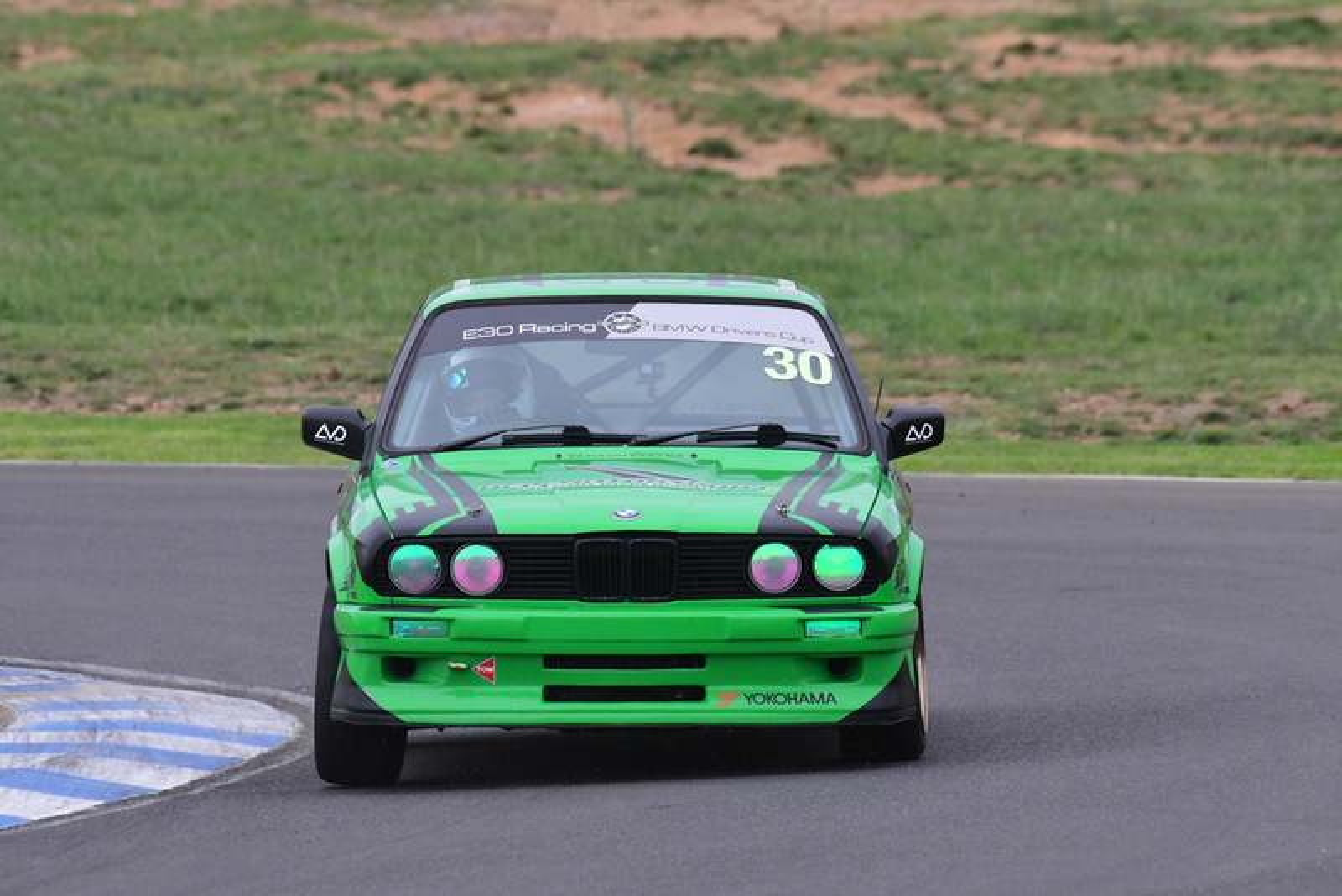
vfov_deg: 1.9
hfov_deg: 2.9
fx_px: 26848
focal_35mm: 720
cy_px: 448
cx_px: 671
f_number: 9
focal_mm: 480
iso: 2000
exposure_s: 1/640
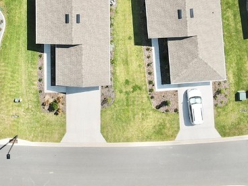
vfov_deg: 21.0
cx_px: 74
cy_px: -10
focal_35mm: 67
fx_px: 480
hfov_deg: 28.7
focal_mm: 4.5
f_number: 2.8
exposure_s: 1/800
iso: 100
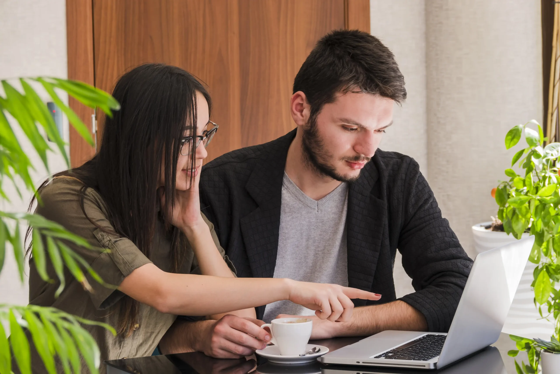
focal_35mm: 135
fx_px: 2100
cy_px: 187
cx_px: 280
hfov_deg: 15.2
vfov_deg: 10.2
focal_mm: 49.51
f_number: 4
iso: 100
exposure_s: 1/25
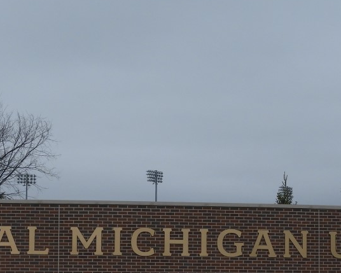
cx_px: 191
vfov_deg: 13.0
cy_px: 233
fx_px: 1191
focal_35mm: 118
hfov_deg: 16.3
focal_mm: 8.1
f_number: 4
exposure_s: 1/1000
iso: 100
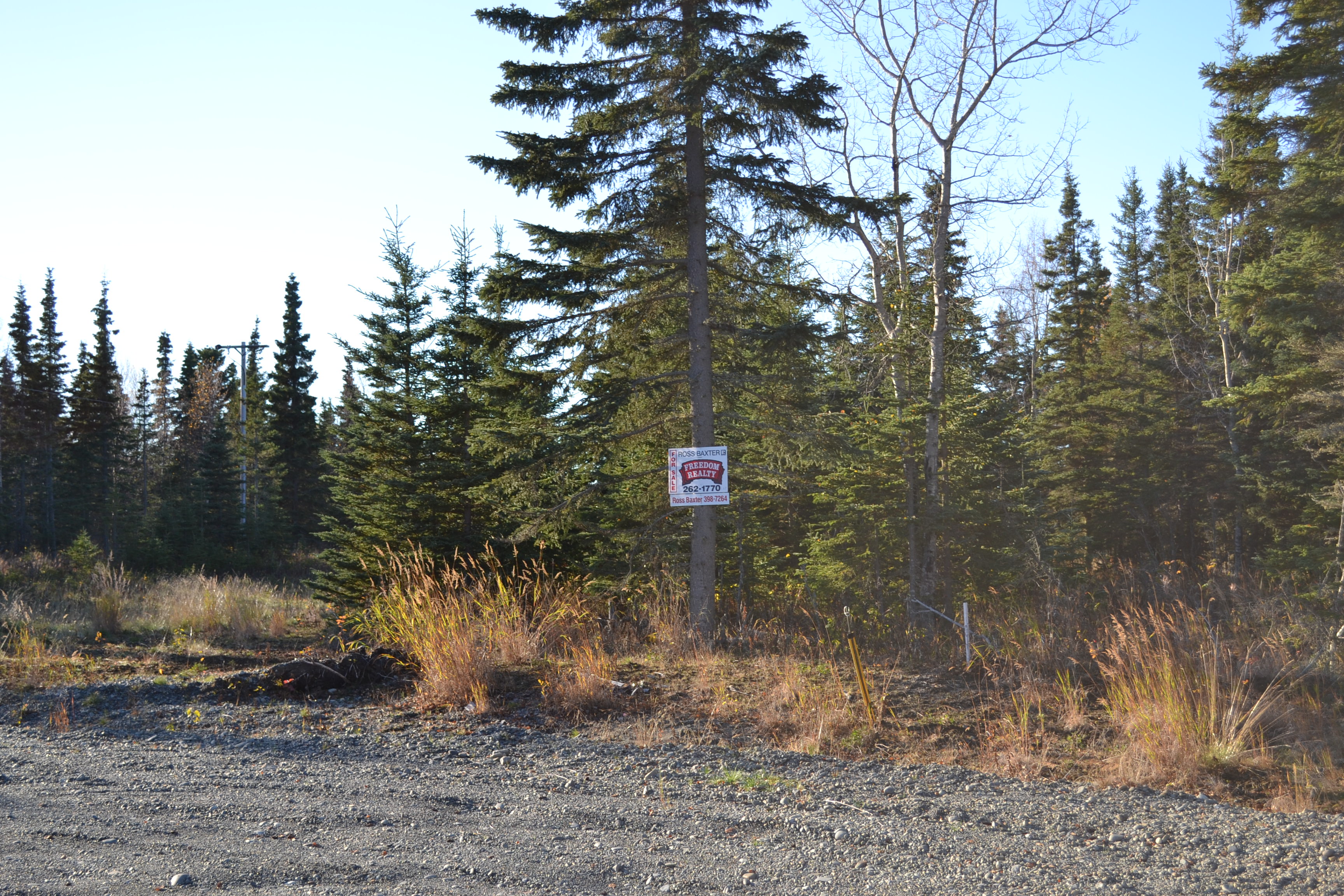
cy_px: 448
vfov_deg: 28.1
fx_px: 1792
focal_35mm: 48
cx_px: 672
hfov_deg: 41.1
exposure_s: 1/200
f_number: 5.6
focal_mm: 32
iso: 100
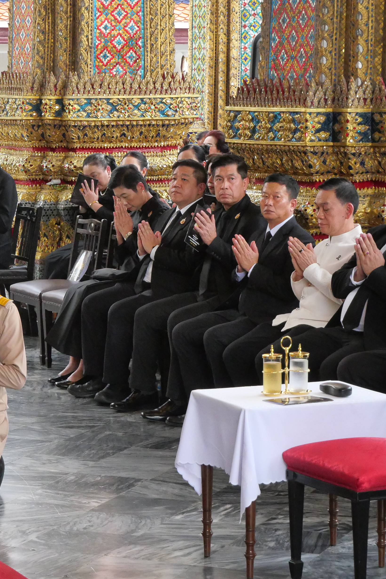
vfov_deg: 16.4
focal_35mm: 125
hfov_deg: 10.8
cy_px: 289
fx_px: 2010
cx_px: -22
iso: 3200
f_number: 5.5
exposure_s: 1/800
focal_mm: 40
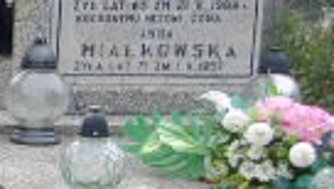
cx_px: -418
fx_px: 1543
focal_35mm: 174
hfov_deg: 10.8
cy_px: 184
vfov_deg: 7.0
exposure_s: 1/268
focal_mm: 6.1
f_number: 3.3
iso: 100
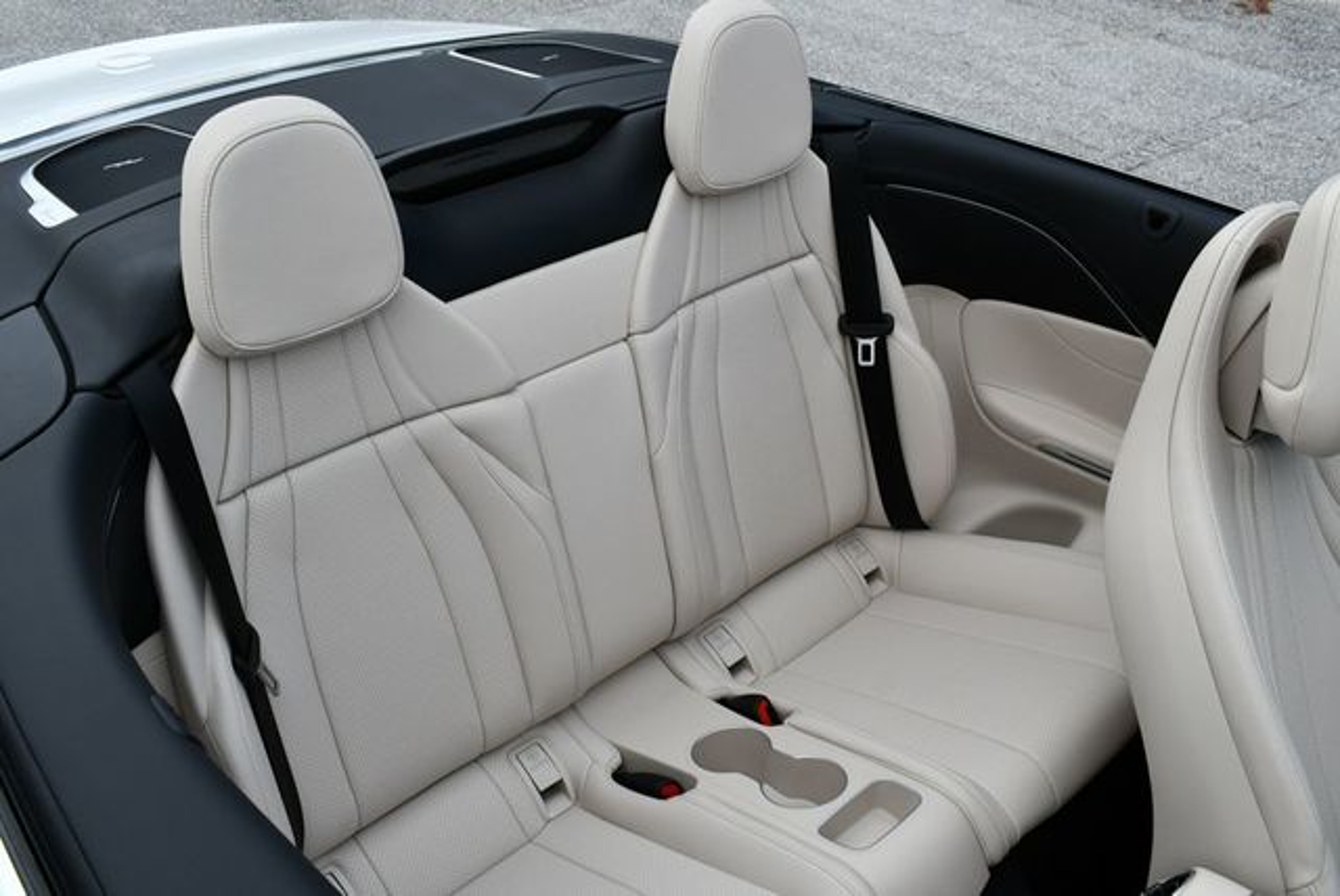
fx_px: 1341
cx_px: 670
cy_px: 448
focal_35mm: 36
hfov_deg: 53.1
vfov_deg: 36.9
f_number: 8
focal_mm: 18
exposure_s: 1/250
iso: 125
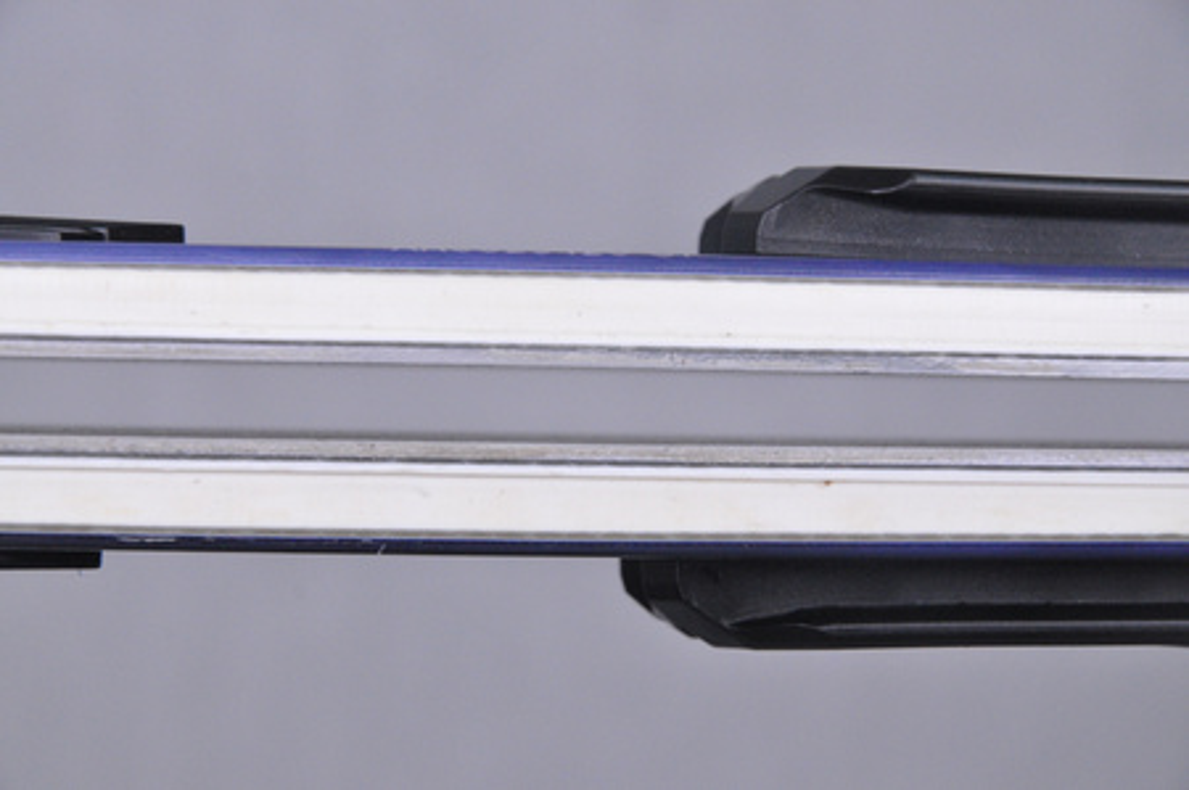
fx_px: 5196
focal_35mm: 158
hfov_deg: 13.1
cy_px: 395
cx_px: 594
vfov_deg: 8.7
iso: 3200
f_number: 9.5
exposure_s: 1/125
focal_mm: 105
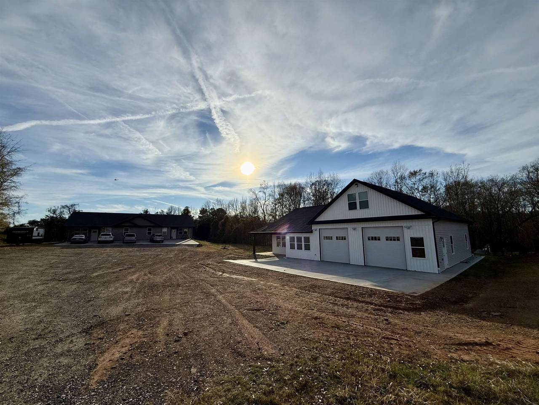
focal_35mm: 14
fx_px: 218
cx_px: 270
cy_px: 202
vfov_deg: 85.7
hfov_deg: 102.1
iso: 40
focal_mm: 2.22
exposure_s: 1/6803
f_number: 2.2
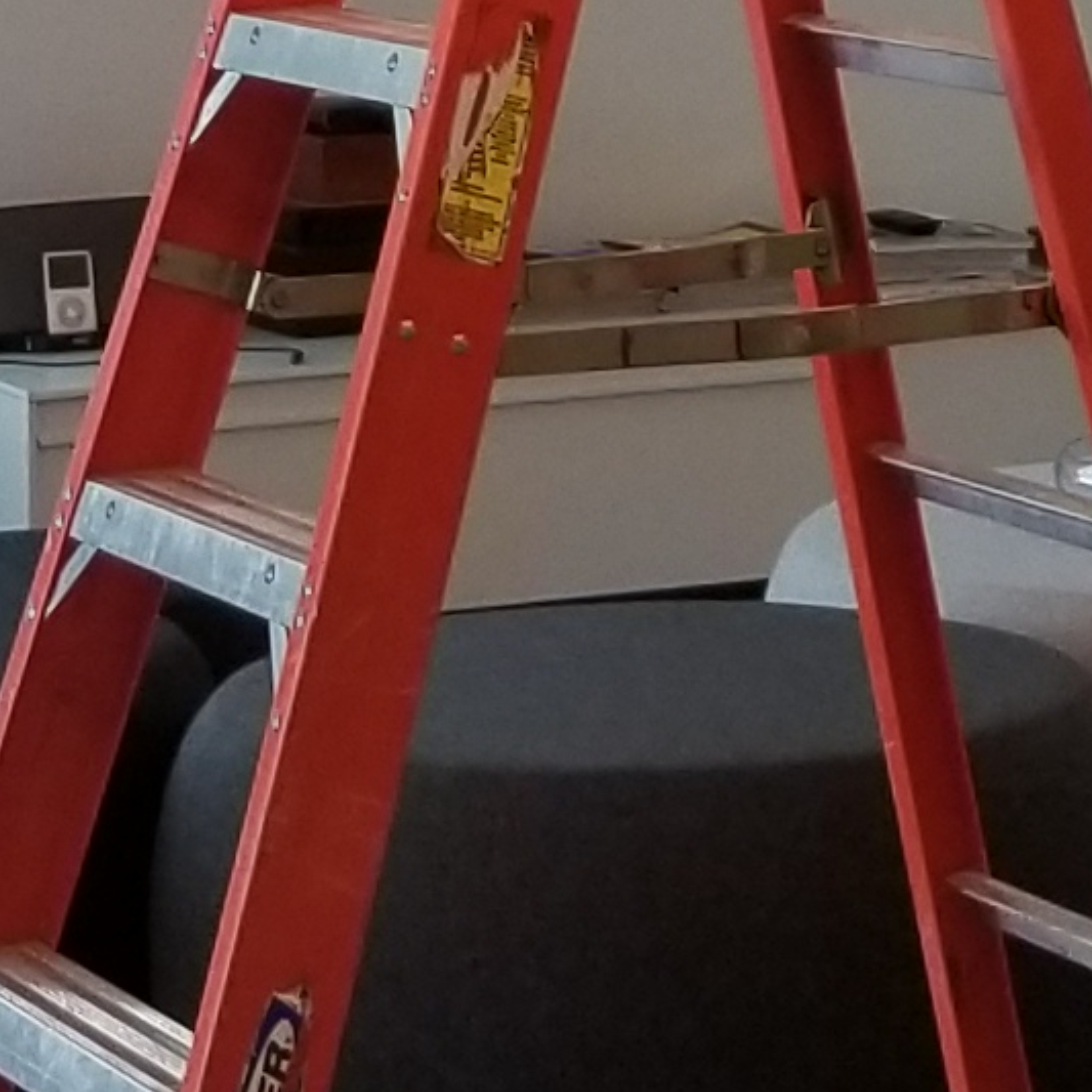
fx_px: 6210
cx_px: 686
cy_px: -1209
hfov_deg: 10.0
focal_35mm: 174
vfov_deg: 9.3
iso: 64
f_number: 1.7
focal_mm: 4.25
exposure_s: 1/60
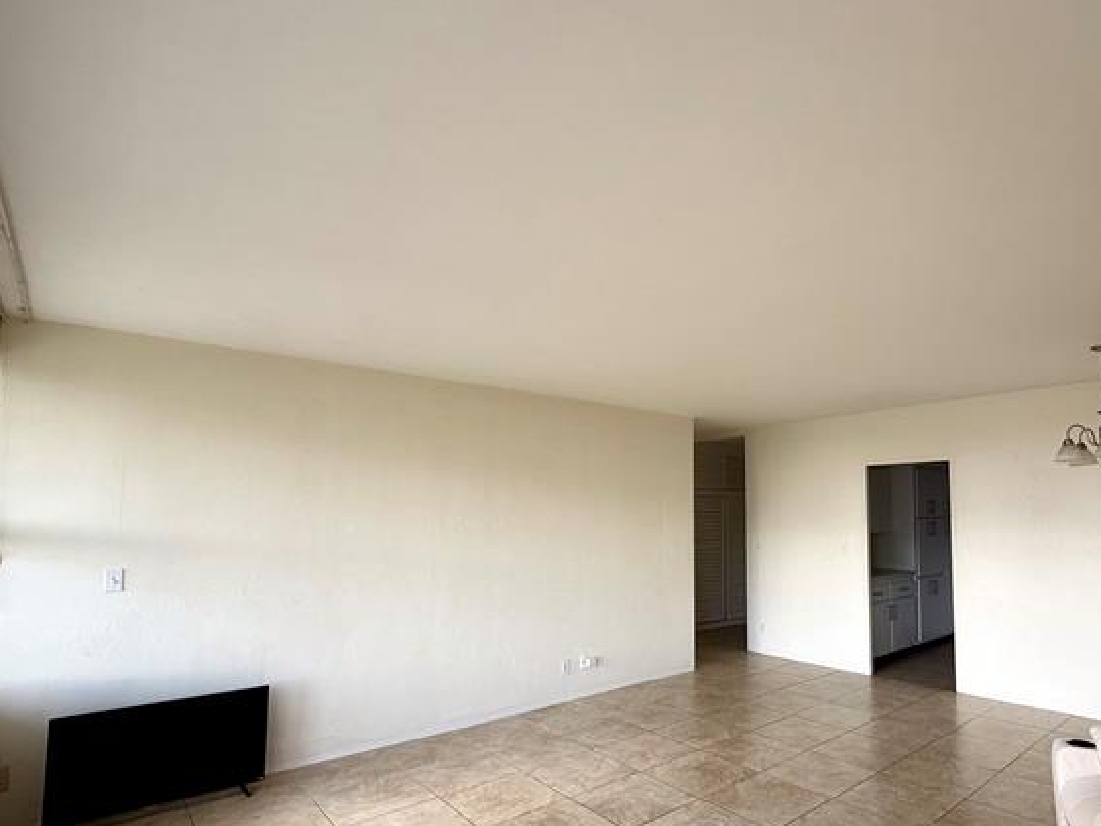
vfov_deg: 65.6
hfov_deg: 80.2
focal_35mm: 20
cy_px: 478
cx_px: 688
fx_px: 636
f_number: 2.2
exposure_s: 1/99
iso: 50
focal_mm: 2.22
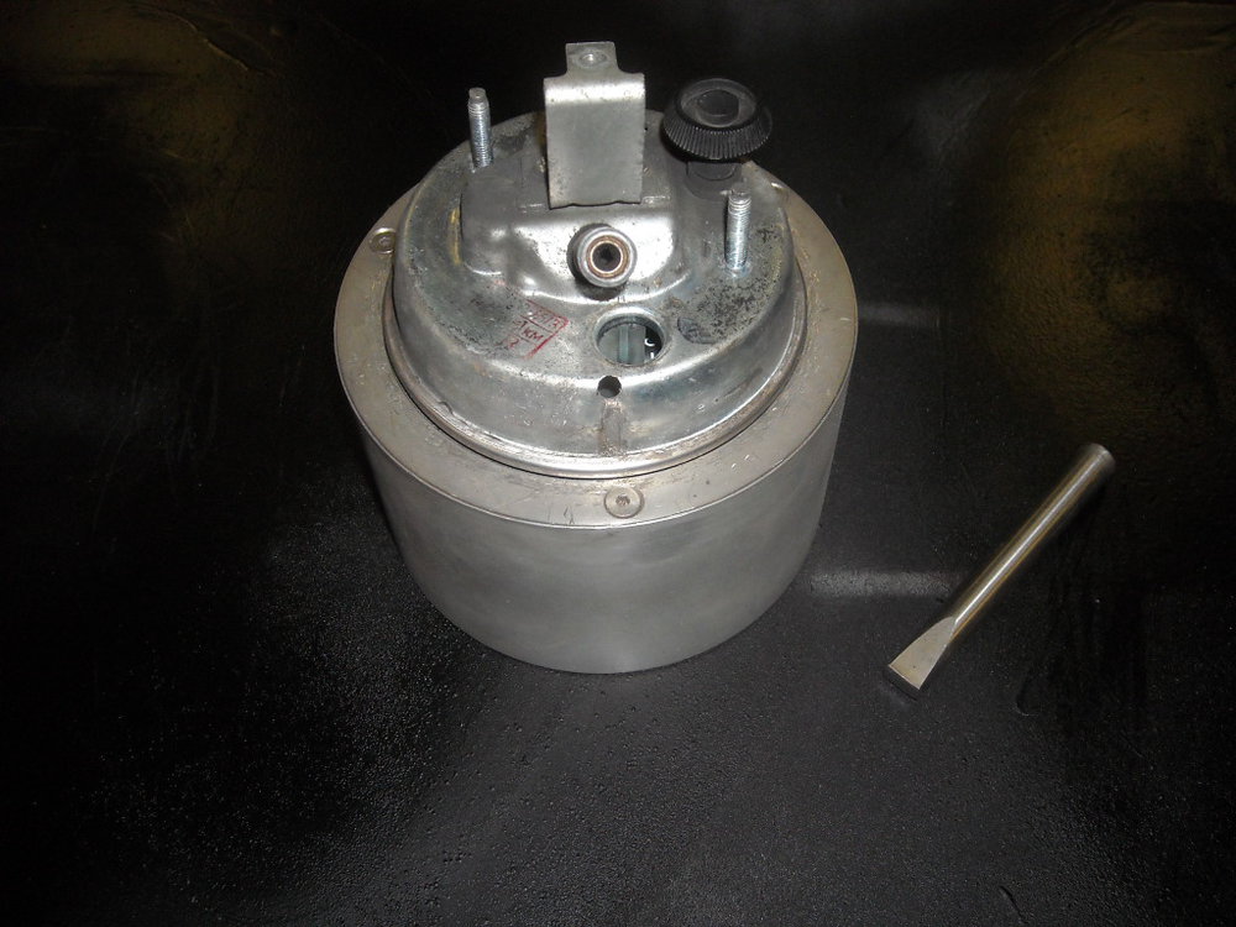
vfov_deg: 40.7
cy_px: 464
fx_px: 1250
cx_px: 618
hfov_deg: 52.6
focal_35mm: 35
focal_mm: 5.7
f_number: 2.8
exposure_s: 1/60
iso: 200
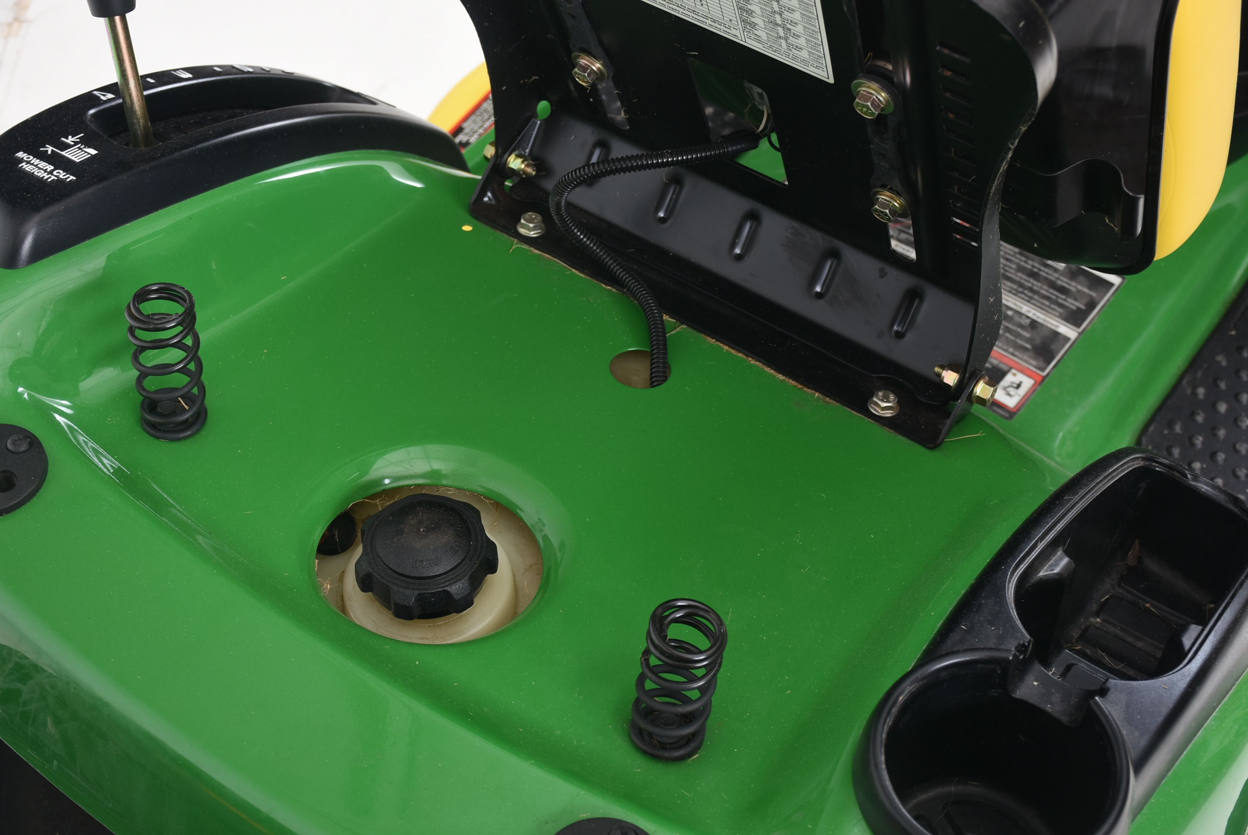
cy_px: 418
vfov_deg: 25.8
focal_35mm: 52
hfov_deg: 37.8
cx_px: 624
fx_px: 1821
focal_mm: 35
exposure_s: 1/160
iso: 200
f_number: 7.1
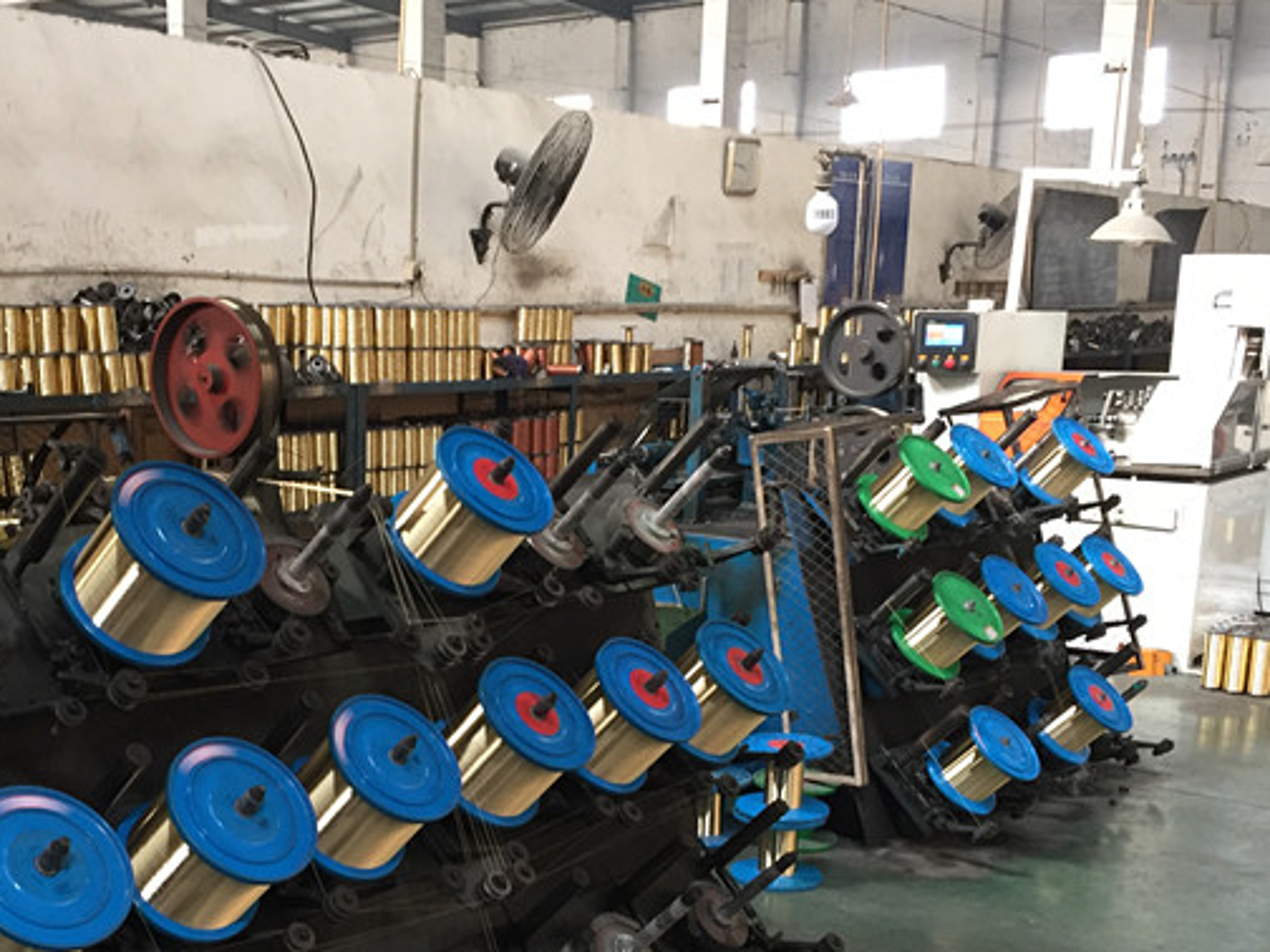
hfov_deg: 40.9
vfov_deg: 31.1
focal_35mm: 46
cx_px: 469
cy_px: 677
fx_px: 1688
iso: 125
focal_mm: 4.15
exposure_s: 1/33
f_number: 2.2
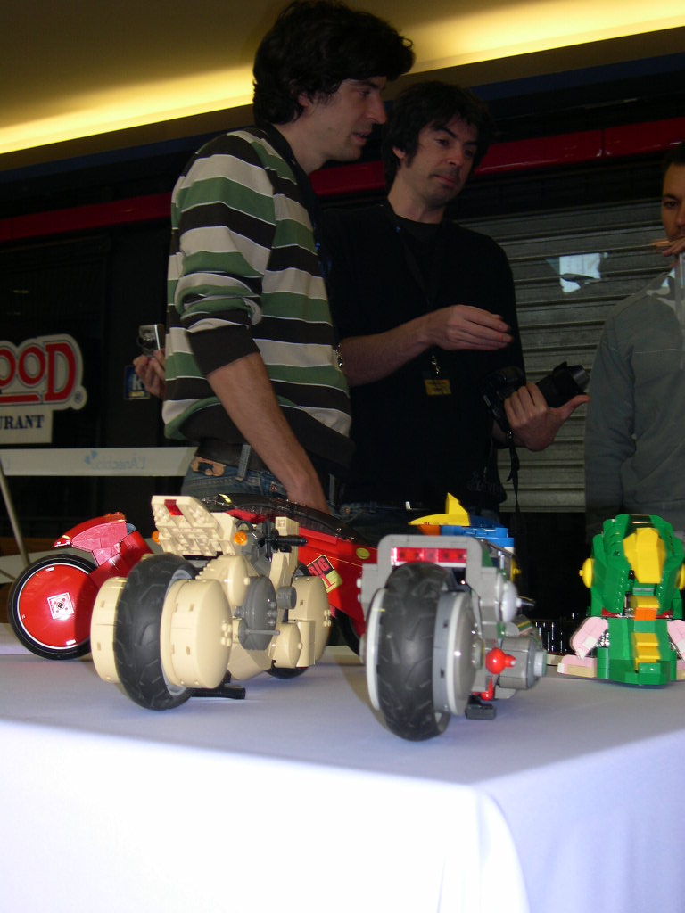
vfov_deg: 36.8
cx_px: 342
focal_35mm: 52
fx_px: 1372
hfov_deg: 28.0
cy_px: 456
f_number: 3.2
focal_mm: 11.1
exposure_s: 1/60
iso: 100
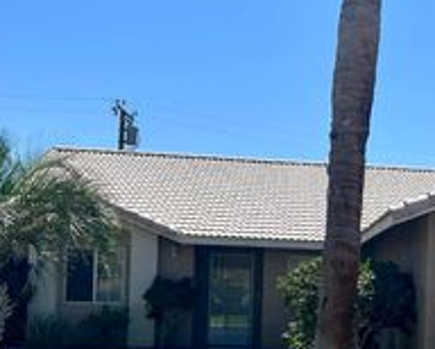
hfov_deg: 27.6
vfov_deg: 22.8
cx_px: 394
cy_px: 287
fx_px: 851
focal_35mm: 66
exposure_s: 1/5882
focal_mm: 5.7
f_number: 1.5
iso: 50
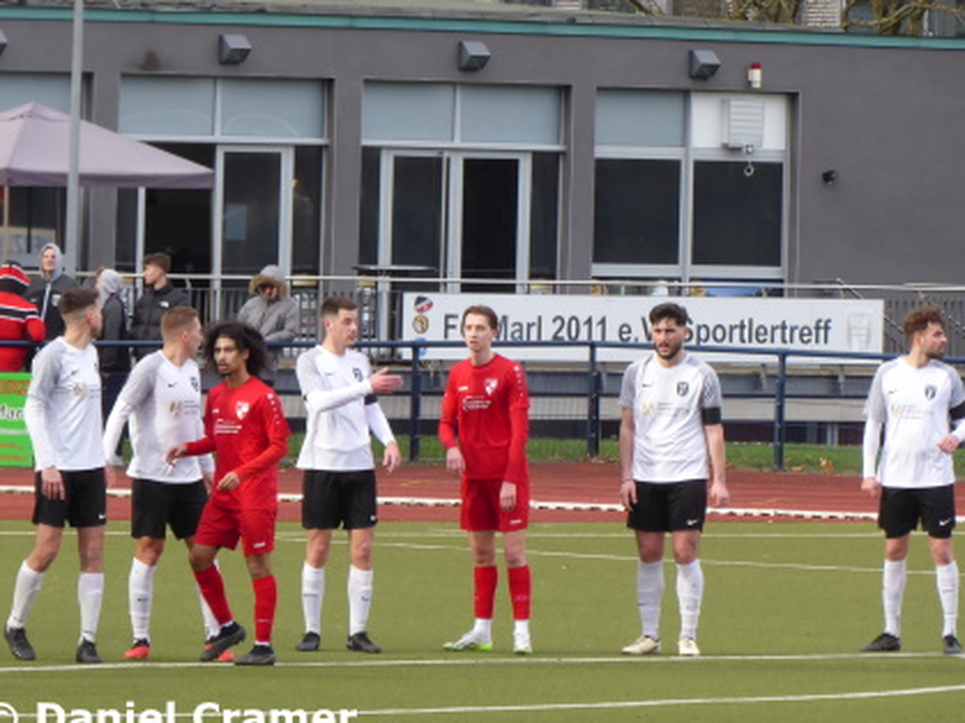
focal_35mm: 463
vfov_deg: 3.2
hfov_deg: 4.3
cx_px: 488
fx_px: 12903
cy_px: 359
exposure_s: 1/100
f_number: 6
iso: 250
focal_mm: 77.3
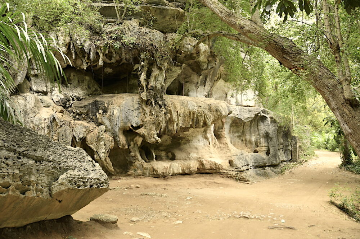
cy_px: 120
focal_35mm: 27
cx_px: 180
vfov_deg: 47.9
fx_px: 270
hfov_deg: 67.4
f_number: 5
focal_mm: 18
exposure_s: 1/80
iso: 320
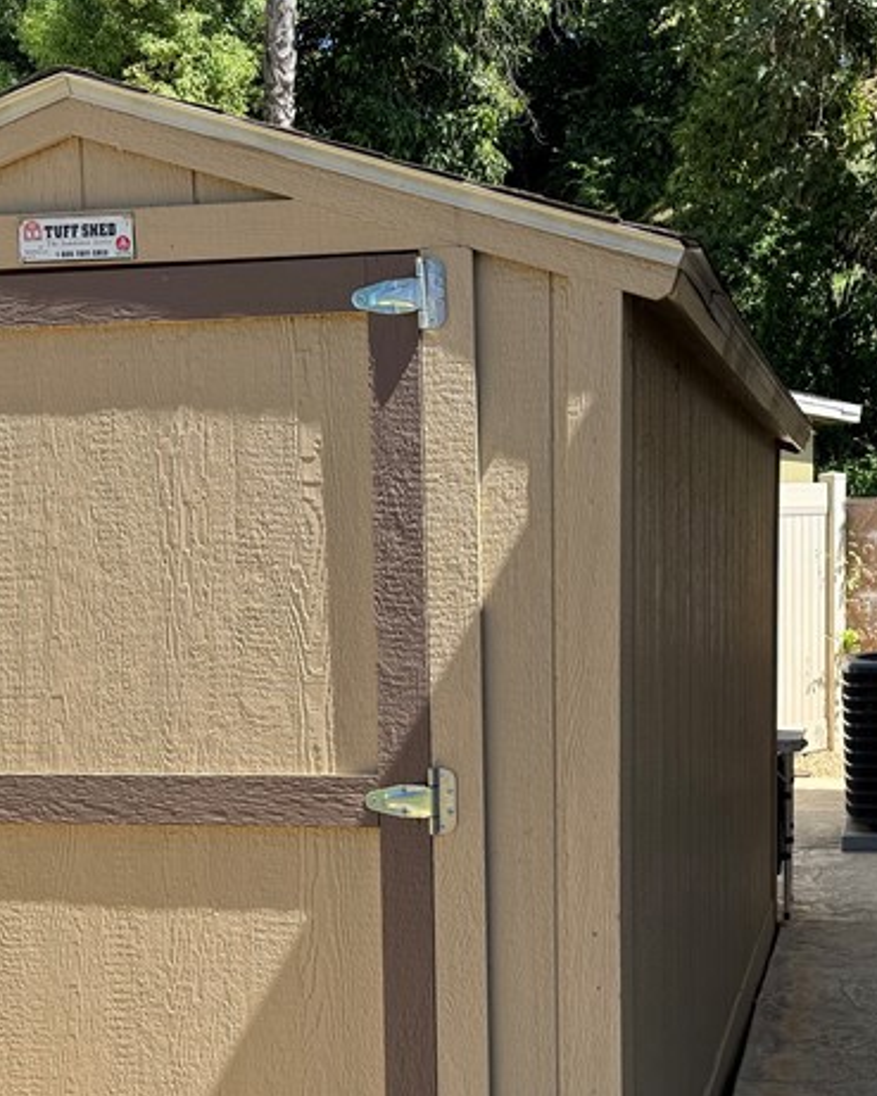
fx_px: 1687
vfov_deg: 35.8
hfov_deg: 29.1
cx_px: 492
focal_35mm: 52
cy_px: 663
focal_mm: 6.76
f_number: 1.78
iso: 80
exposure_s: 1/1923
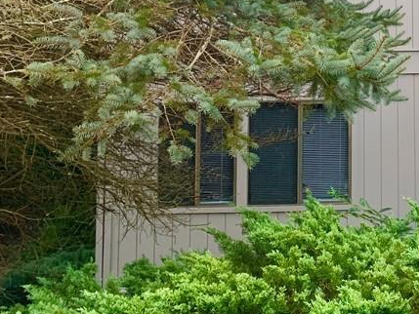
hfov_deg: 29.1
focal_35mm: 62
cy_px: -39
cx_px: 423
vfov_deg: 22.2
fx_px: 751
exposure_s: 1/60
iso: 320
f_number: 1.8
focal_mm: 4.25
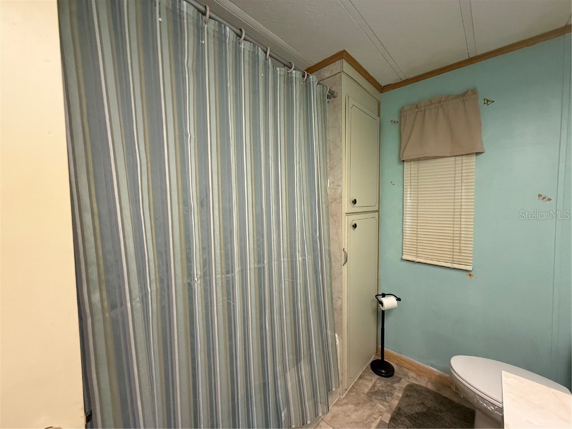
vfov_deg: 85.7
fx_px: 231
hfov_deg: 102.1
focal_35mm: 14
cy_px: 214
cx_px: 286
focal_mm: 2.22
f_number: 2.2
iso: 320
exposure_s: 1/60
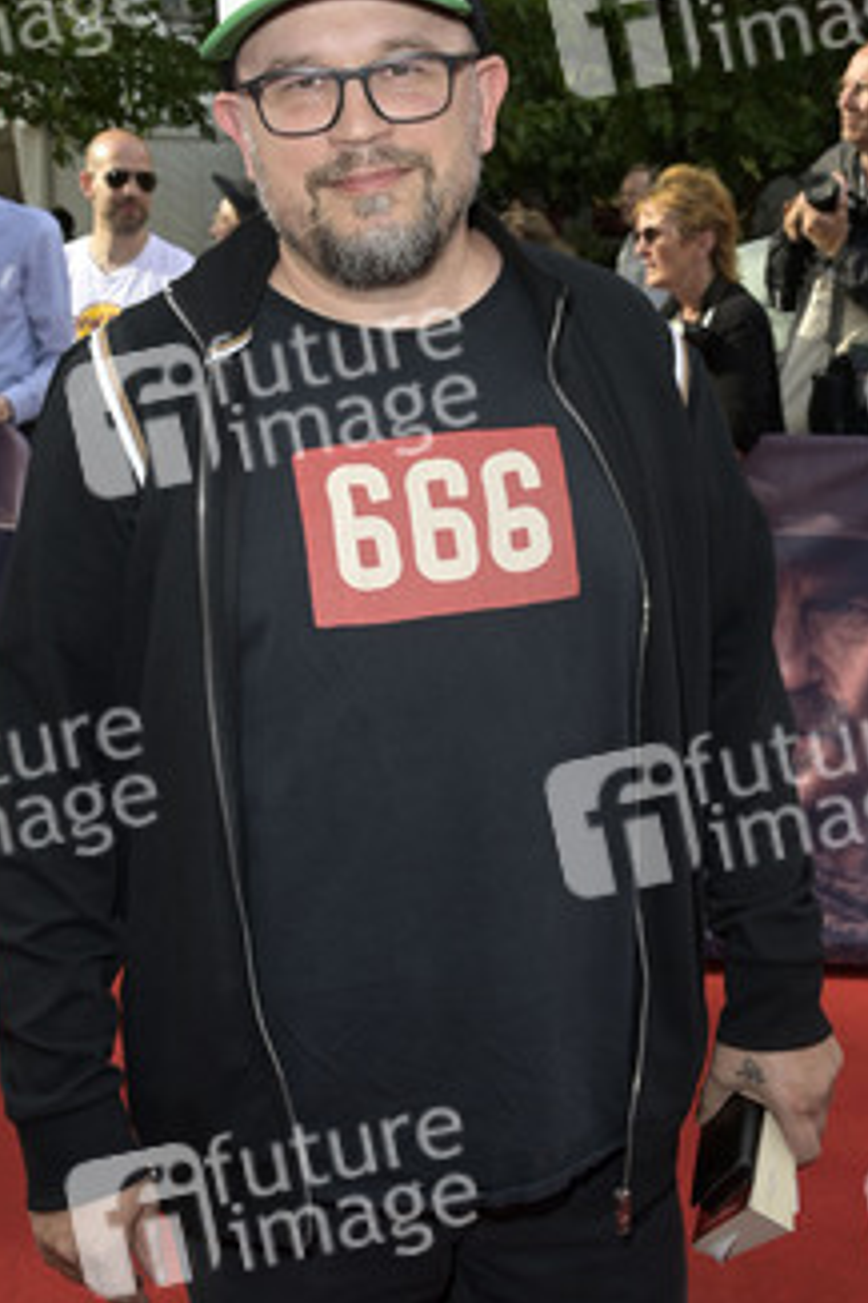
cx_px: 388
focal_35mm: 43
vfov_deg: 45.4
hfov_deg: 31.1
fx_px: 1557
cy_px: 604
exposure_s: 1/200
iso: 400
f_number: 9
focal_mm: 35
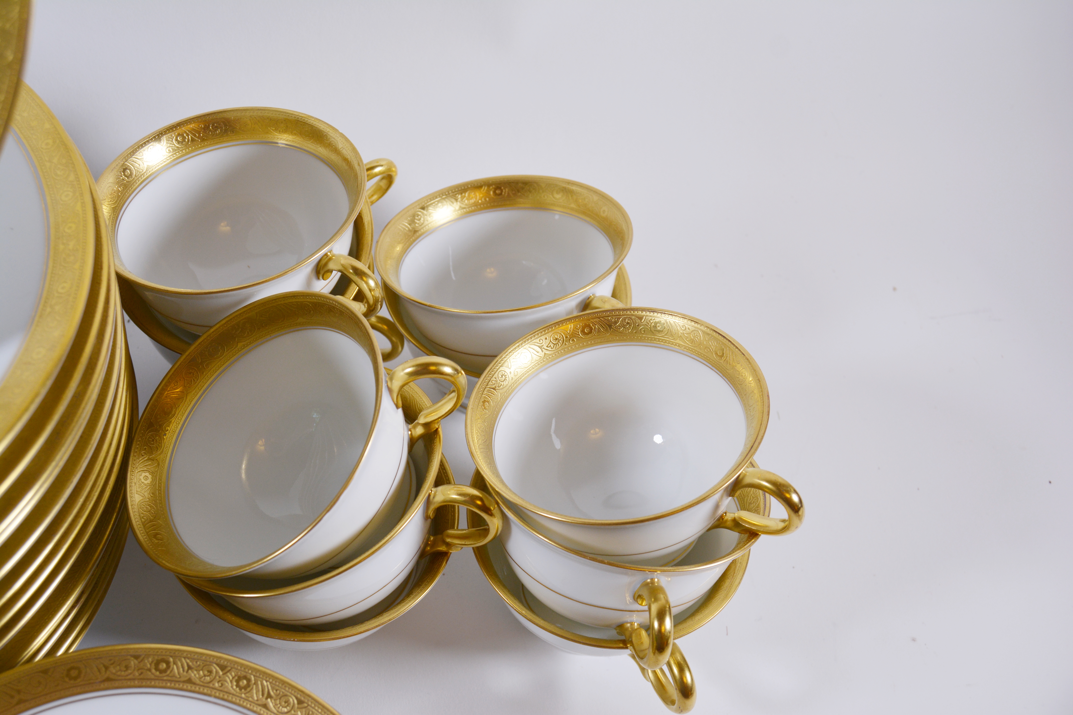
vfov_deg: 31.9
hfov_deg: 46.4
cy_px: 358
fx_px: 1252
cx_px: 536
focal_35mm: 42
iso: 220
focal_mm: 28
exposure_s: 1/125
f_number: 5.6
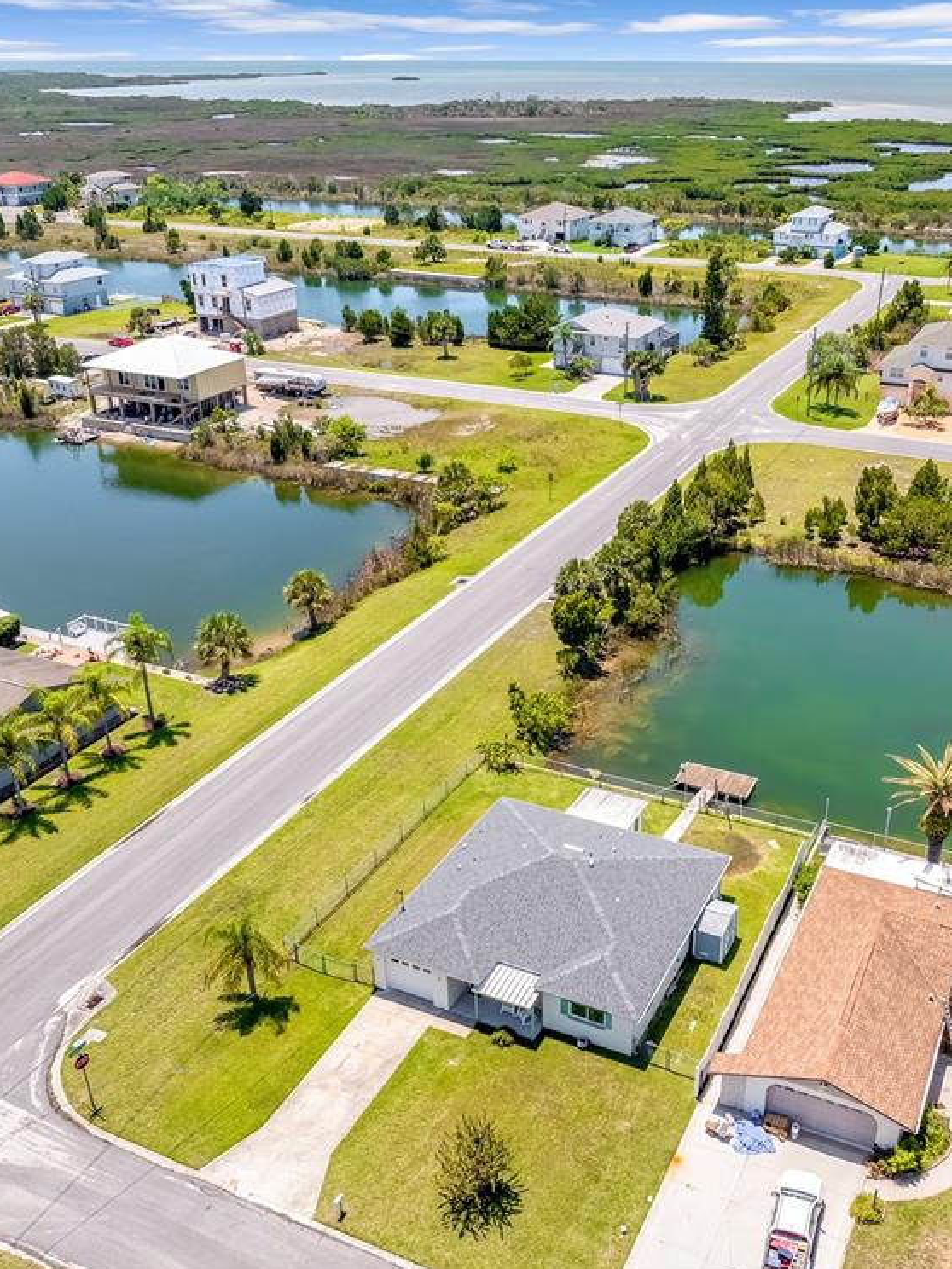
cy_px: 621
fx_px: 1210
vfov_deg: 55.3
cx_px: 583
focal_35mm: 33
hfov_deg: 42.7
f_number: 2.8
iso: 100
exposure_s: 1/2000
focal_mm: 12.29
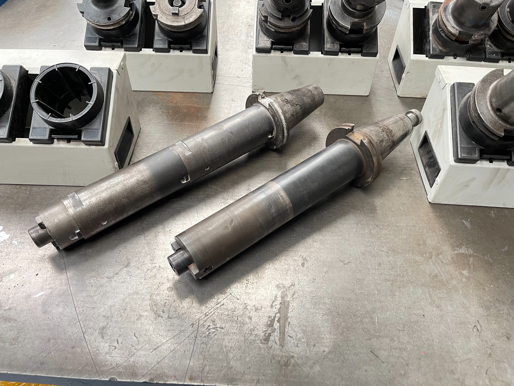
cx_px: 257
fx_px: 386
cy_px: 193
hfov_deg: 67.3
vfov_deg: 53.1
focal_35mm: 26
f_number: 1.6
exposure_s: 1/60
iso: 200
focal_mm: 5.1
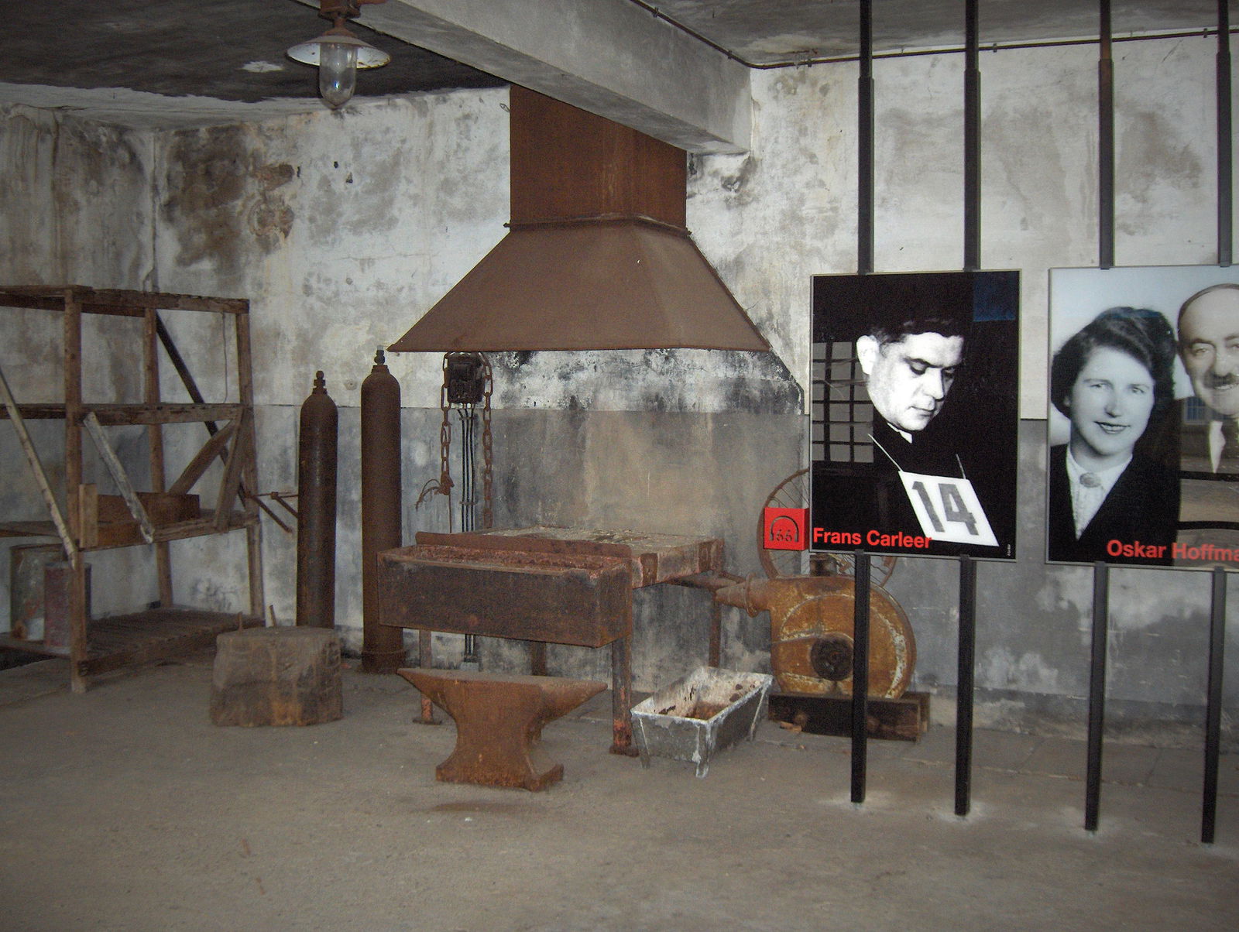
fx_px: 1398
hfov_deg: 47.8
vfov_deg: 36.9
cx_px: 620
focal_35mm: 39
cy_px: 466
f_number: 2.8
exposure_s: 1/60
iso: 100
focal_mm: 8
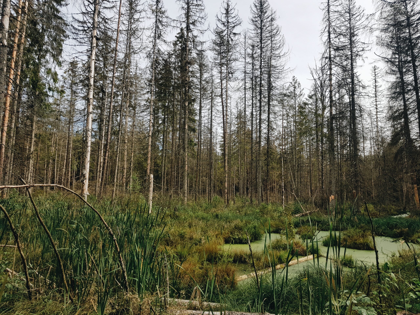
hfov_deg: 67.3
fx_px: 315
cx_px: 210
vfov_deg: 53.1
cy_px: 158
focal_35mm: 26
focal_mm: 4.2
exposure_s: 1/1304
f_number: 1.7
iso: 40
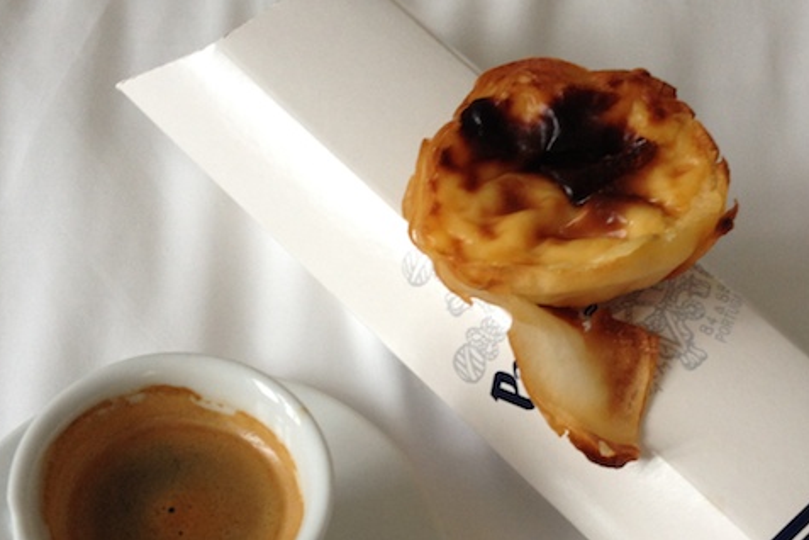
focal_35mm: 61
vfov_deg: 22.0
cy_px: 428
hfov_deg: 32.8
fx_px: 1371
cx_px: 463
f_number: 2.4
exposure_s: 1/20
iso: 64
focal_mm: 4.28
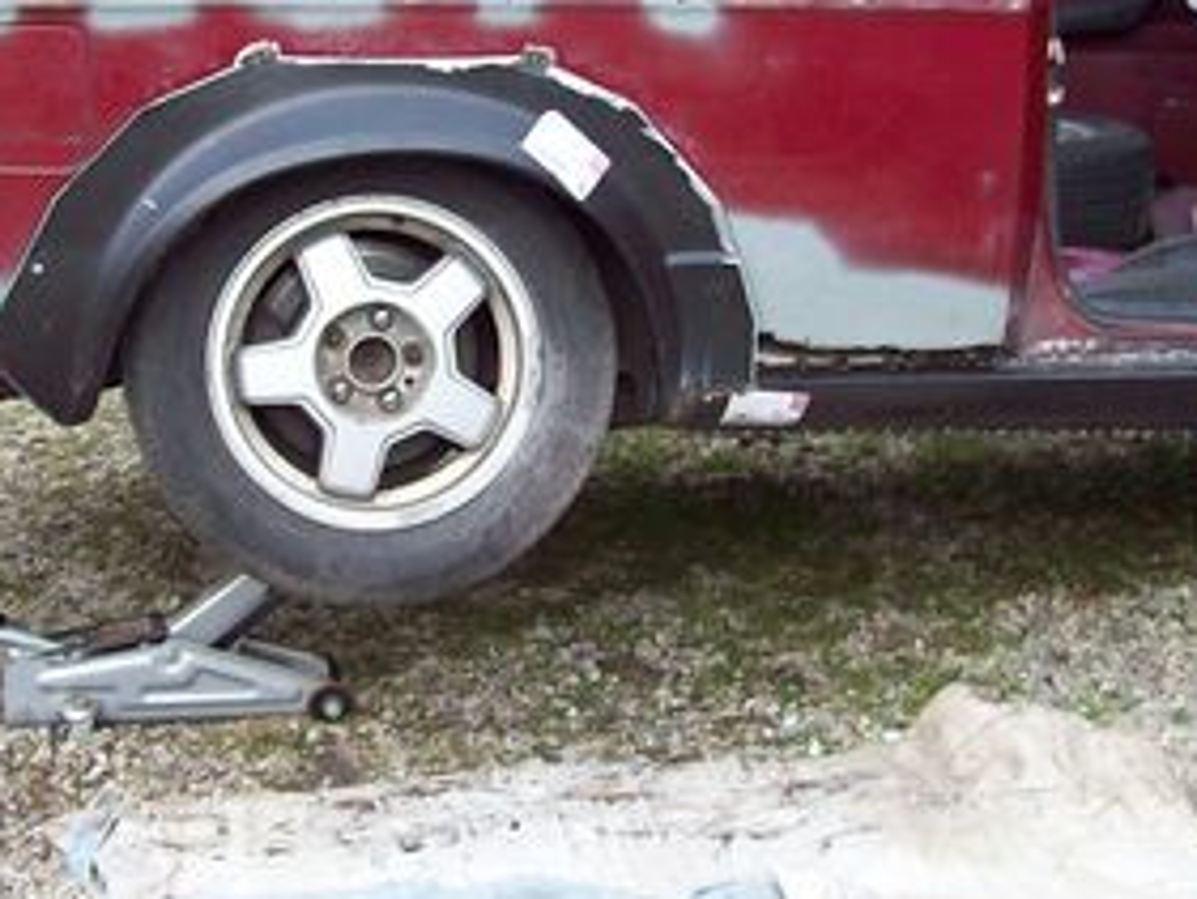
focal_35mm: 82
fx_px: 2837
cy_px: 200
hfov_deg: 23.7
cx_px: 371
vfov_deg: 17.9
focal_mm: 6
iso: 80
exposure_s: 1/78.1
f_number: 2.7
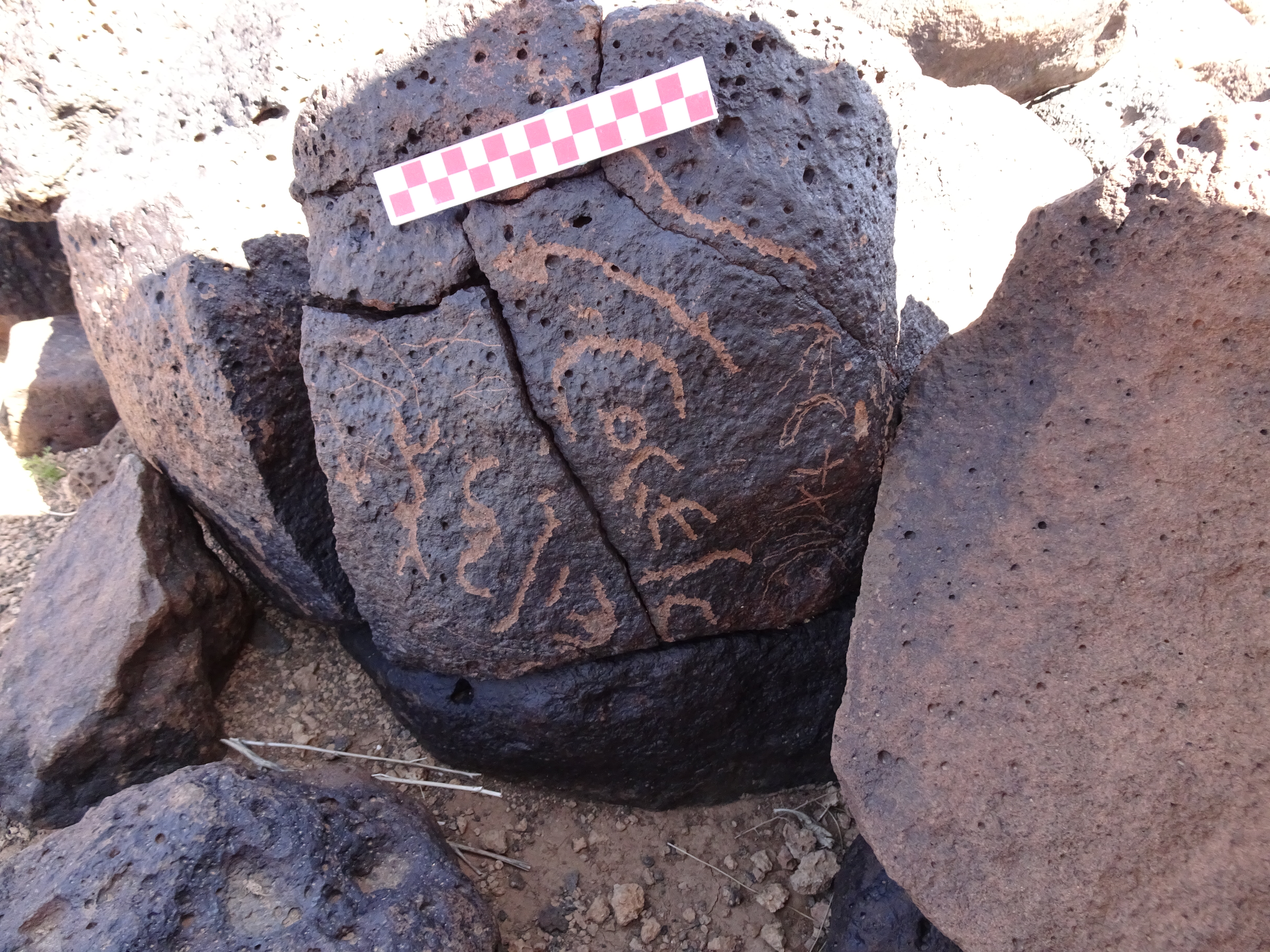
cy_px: 476
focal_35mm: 24
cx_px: 635
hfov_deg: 71.6
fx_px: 881
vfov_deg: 56.8
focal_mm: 4.1
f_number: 3.5
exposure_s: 1/250
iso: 320
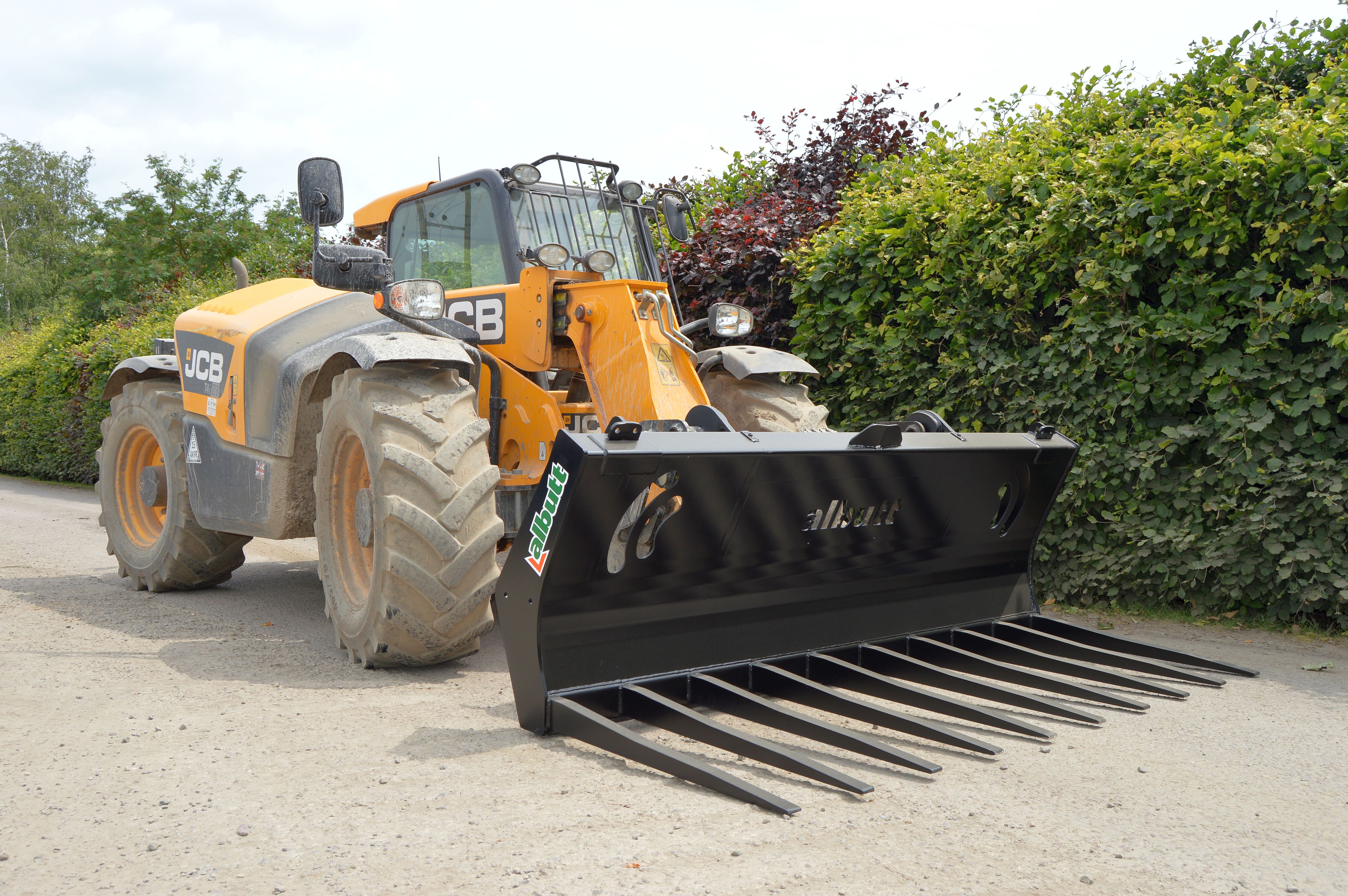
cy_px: 448
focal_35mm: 33
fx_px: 1235
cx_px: 674
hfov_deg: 57.3
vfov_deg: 39.9
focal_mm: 22
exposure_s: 1/200
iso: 100
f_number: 8
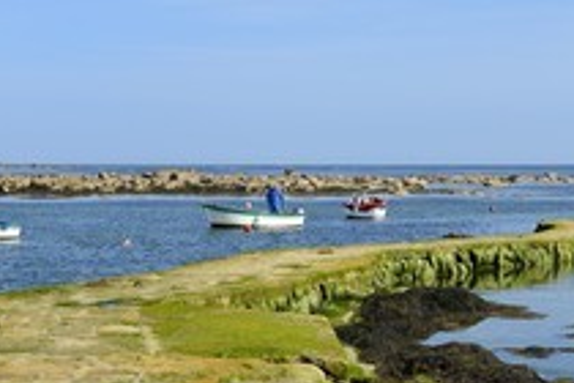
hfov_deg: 19.6
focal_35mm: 104
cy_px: 315
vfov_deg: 13.1
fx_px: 1658
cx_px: 323
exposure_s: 1/320
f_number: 10
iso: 200
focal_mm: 52
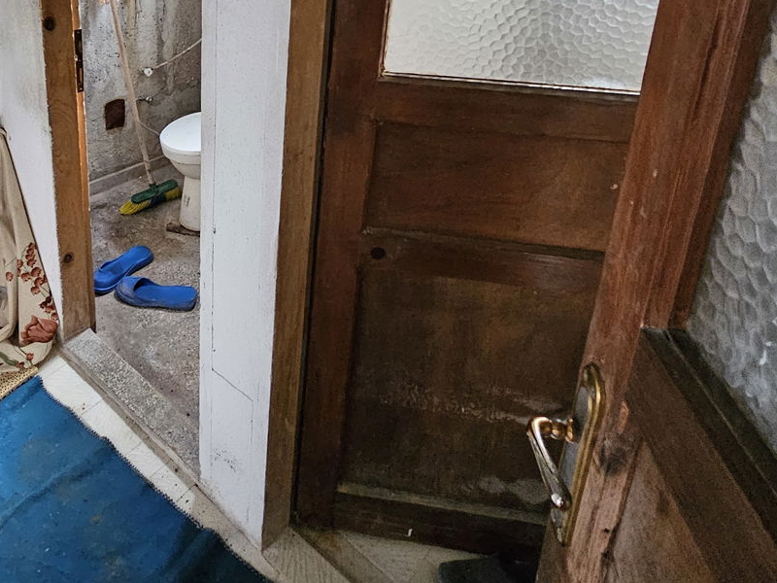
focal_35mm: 26
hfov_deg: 65.2
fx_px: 584
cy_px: 83
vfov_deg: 48.7
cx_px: 247
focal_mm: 2.2
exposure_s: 1/25
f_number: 2.2
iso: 1000
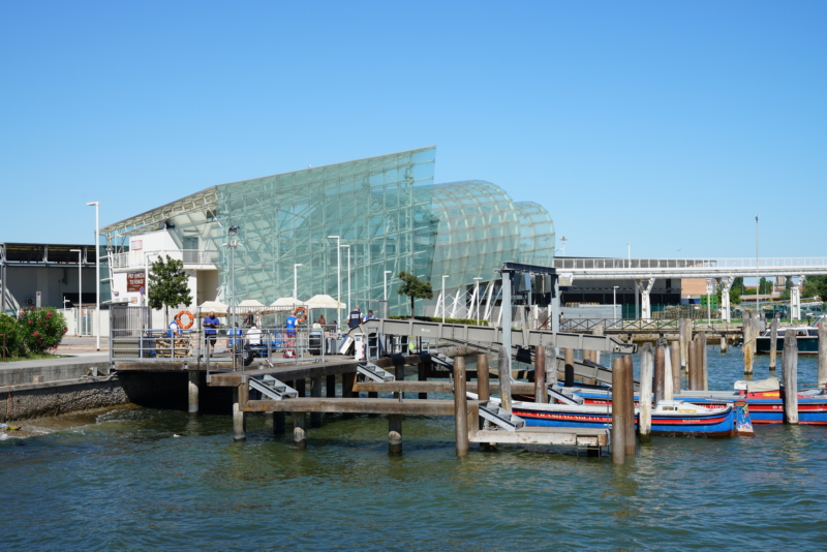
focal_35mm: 50
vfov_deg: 27.0
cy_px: 276
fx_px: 1149
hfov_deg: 39.6
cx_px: 414
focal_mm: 50
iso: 100
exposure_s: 1/160
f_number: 10
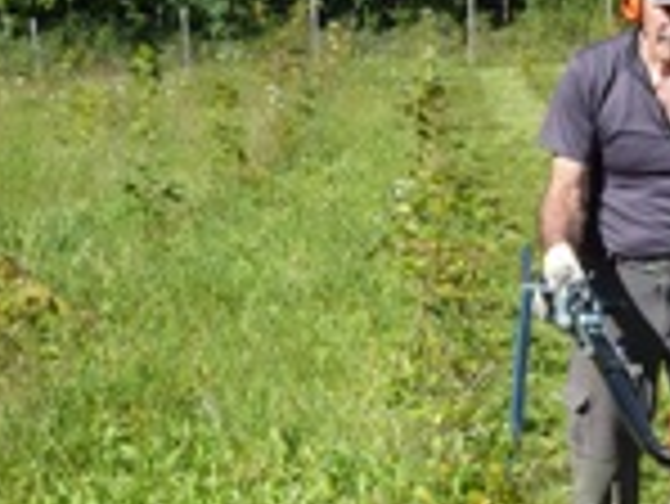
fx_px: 2441
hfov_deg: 15.3
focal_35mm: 126
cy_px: 418
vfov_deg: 11.7
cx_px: 719
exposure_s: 1/400
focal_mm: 6.9
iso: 80
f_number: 4
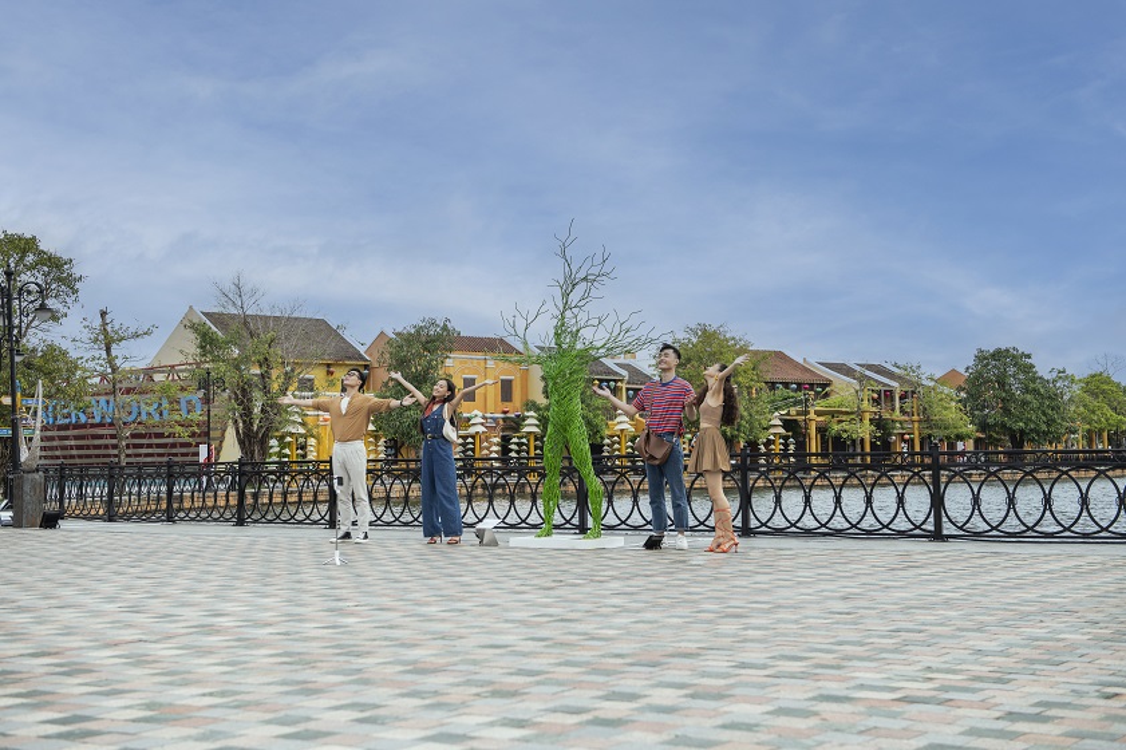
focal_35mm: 50
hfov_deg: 39.6
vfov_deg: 27.0
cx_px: 563
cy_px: 375
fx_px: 1563
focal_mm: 50
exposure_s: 1/640
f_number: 4.5
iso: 200
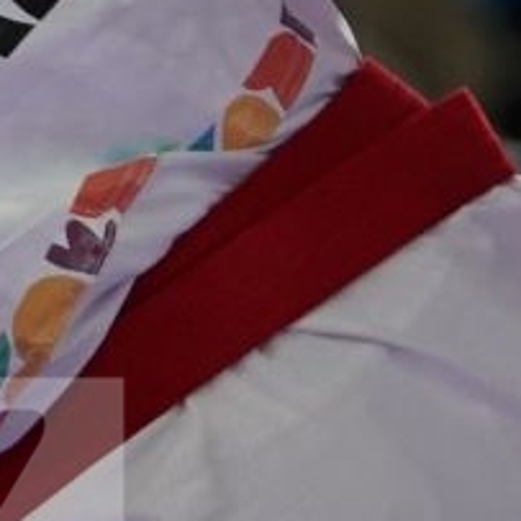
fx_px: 33835
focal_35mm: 1987
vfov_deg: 0.9
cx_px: 1625
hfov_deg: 0.9
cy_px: -300
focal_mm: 176
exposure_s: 1/1000
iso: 1000
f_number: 2.8
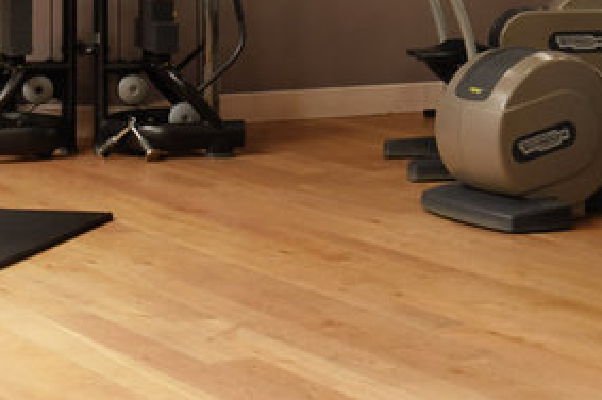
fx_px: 1921
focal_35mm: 115
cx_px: 470
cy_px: -83
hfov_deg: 17.7
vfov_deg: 11.6
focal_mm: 21
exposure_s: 1/250
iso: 400
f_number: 16
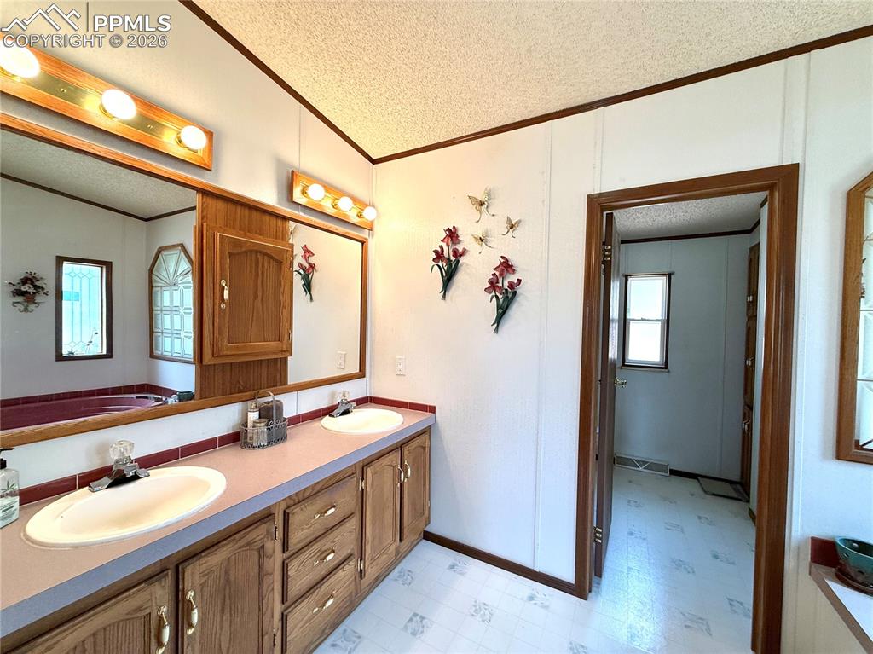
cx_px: 436
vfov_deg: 85.6
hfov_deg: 102.1
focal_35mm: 14
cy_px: 327
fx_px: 353
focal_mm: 2.22
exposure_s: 1/120
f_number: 2.2
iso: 125
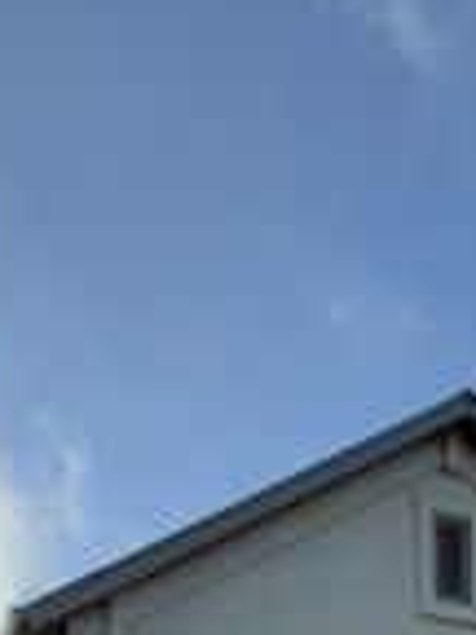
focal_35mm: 65
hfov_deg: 22.6
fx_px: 1192
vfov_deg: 20.3
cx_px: 198
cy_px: 1166
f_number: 2.2
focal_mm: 2.22
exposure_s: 1/672
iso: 25
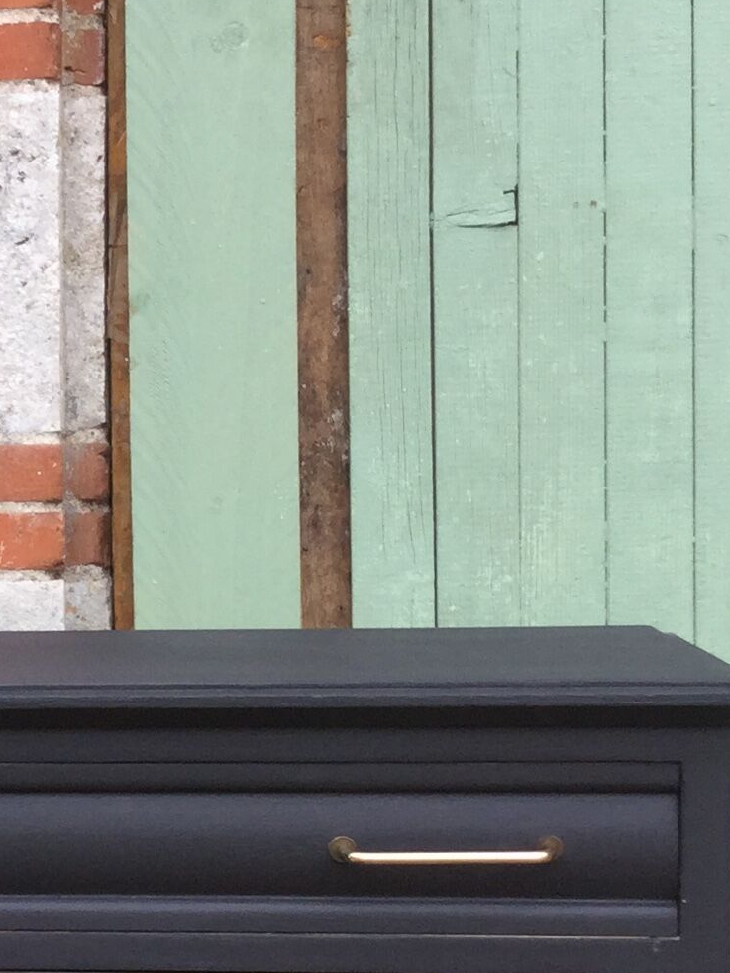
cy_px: 733
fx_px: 2895
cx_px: -265
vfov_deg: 18.9
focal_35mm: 103
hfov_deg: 13.7
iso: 25
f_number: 2.4
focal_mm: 3.3
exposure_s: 1/178
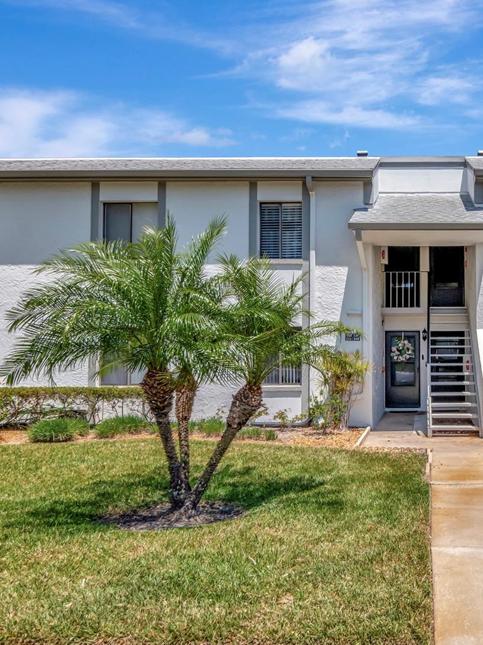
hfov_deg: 42.0
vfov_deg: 58.4
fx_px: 577
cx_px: 430
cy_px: 321
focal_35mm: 31
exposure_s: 1/1000
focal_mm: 14
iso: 640
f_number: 10
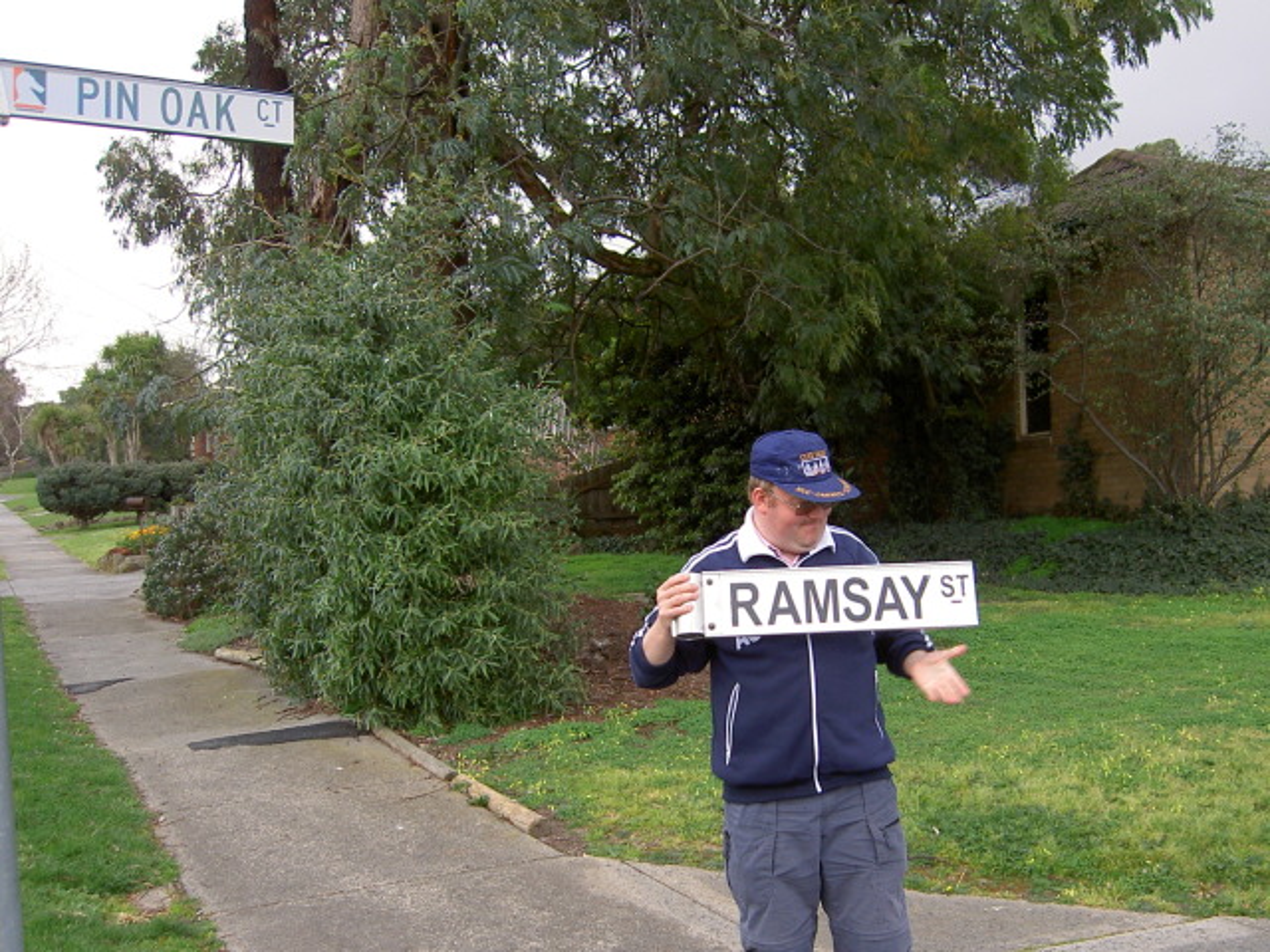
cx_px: 635
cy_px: 476
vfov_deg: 41.8
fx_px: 1247
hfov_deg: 54.0
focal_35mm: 34
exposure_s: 1/125
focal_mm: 5.6
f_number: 2.8
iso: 50
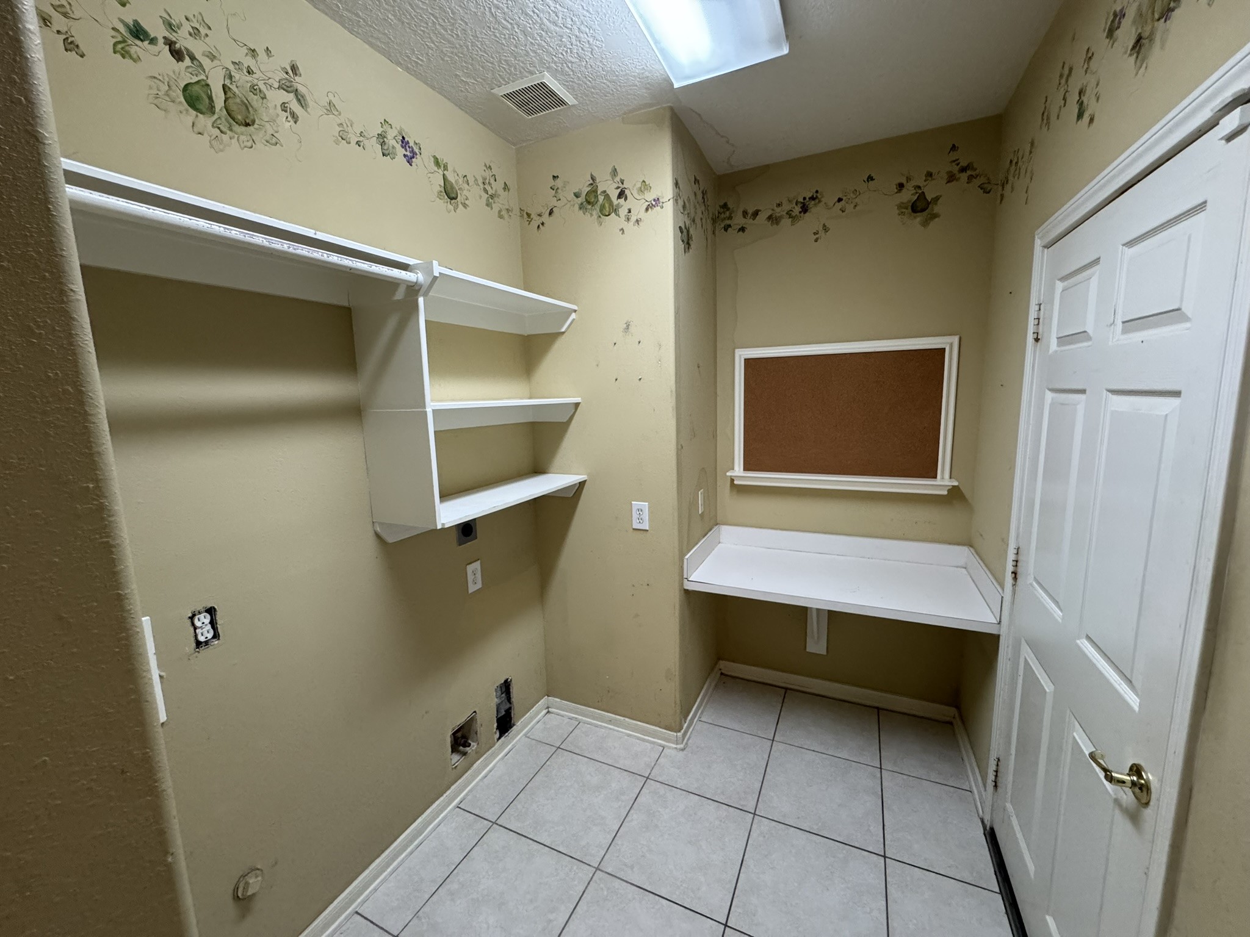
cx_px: 625
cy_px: 468
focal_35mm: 14
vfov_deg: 85.7
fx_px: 506
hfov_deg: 102.1
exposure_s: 1/120
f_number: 2.2
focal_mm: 2.22
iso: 320
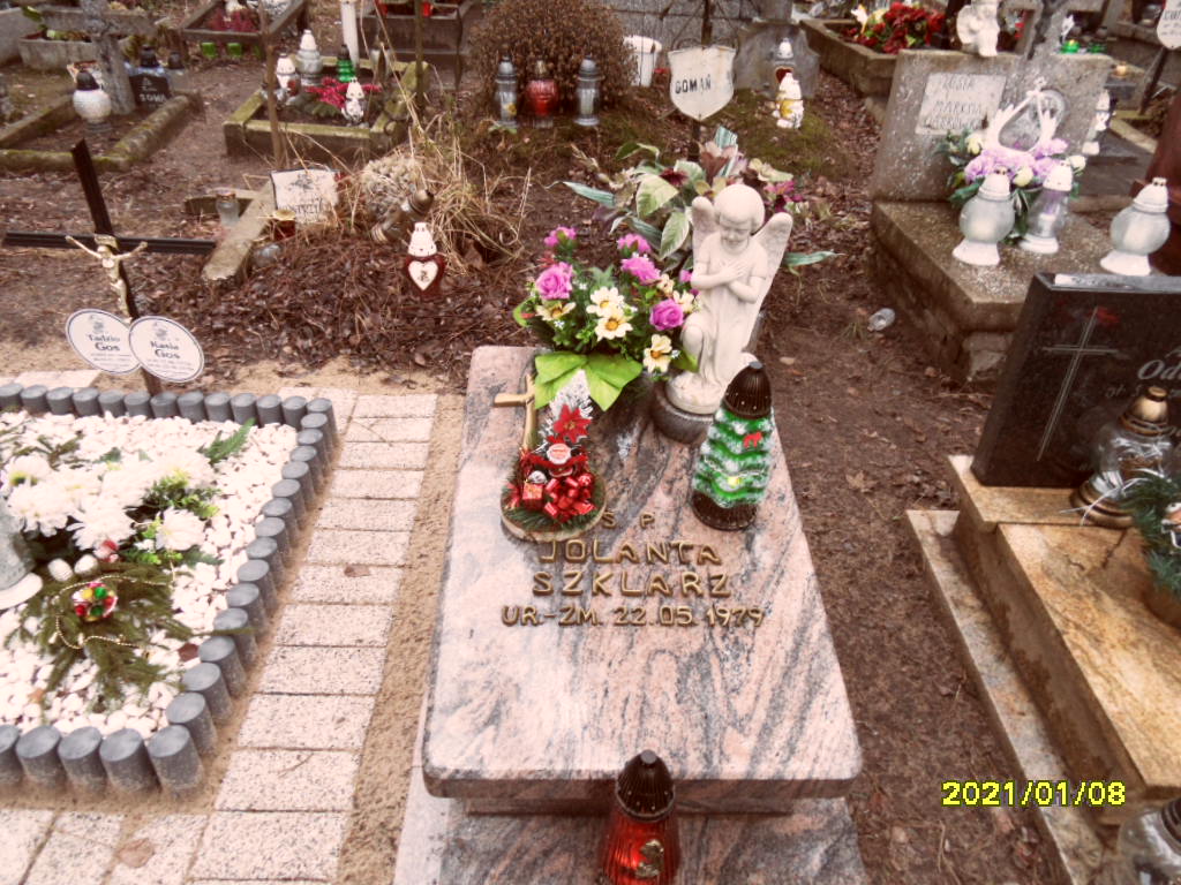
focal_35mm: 24
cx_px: 590
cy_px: 442
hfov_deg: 71.6
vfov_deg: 56.8
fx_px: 819
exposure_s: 1/30
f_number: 3.2
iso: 160
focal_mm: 3.9
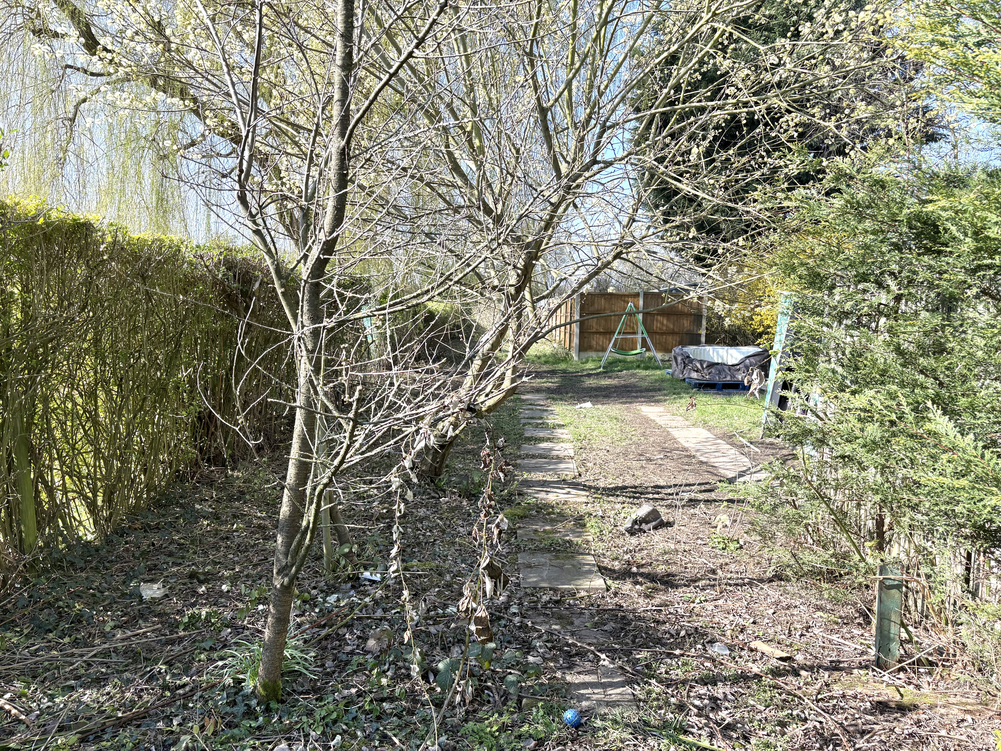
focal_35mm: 26
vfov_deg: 53.1
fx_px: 752
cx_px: 500
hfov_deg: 67.3
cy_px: 376
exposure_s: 1/773
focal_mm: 5.96
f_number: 1.6
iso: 50
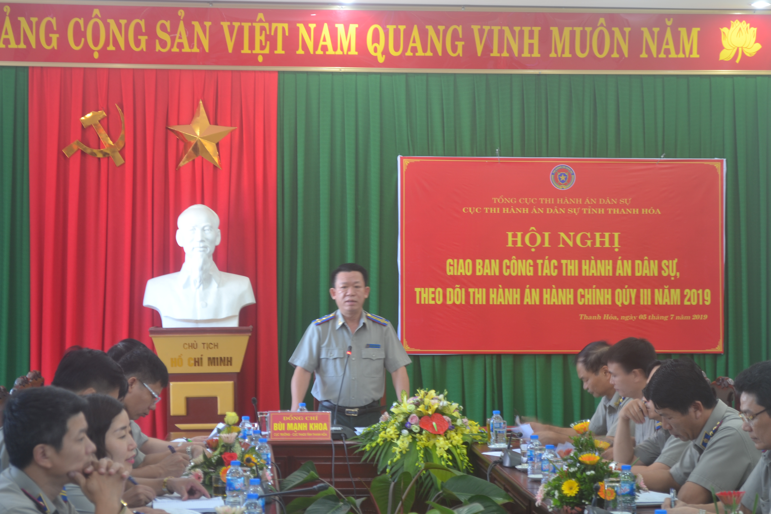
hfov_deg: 27.0
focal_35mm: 75
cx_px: 386
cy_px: 257
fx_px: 1606
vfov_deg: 18.2
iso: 100
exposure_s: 1/2
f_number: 5.6
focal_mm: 50
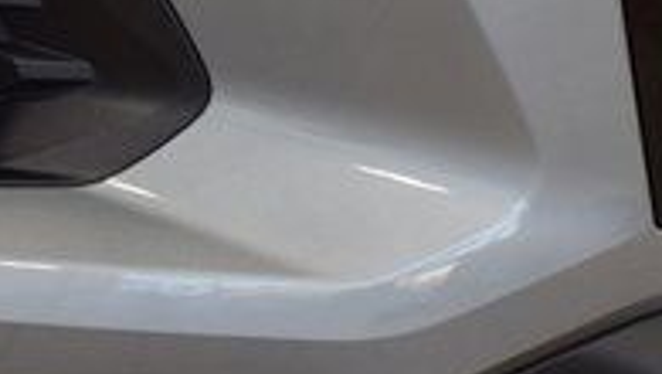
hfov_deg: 10.5
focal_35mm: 196
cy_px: 209
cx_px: 1046
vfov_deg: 6.2
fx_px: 3443
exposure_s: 1/15
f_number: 6.3
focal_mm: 38
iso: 400
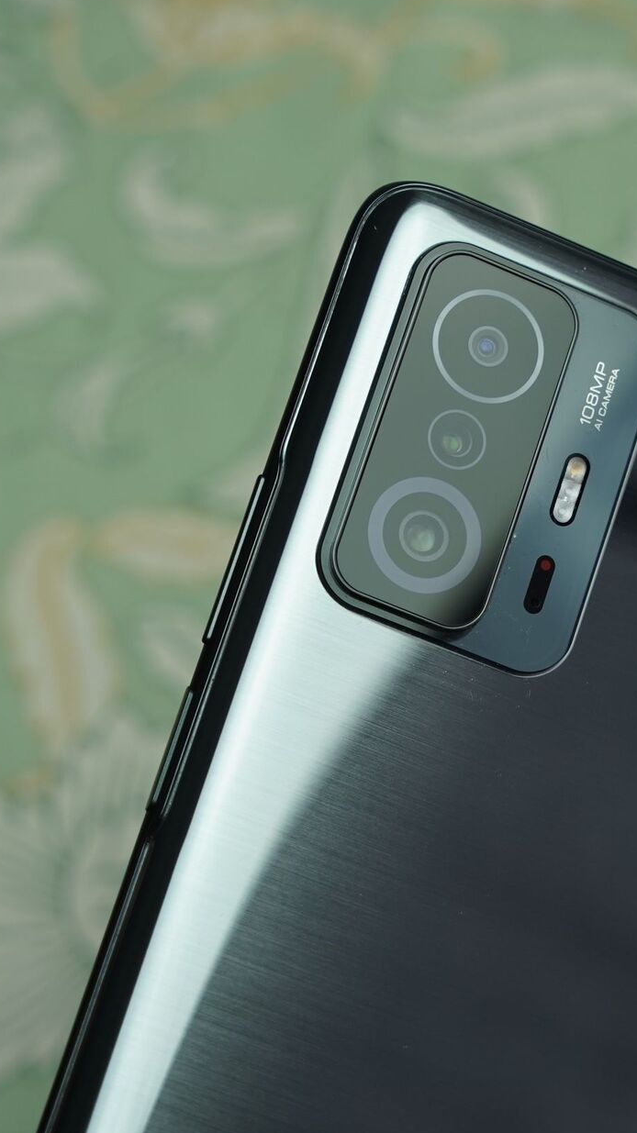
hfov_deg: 11.9
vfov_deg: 21.2
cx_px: 531
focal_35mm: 101
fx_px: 3035
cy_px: 573
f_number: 6.3
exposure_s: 1/125
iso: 320
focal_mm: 62
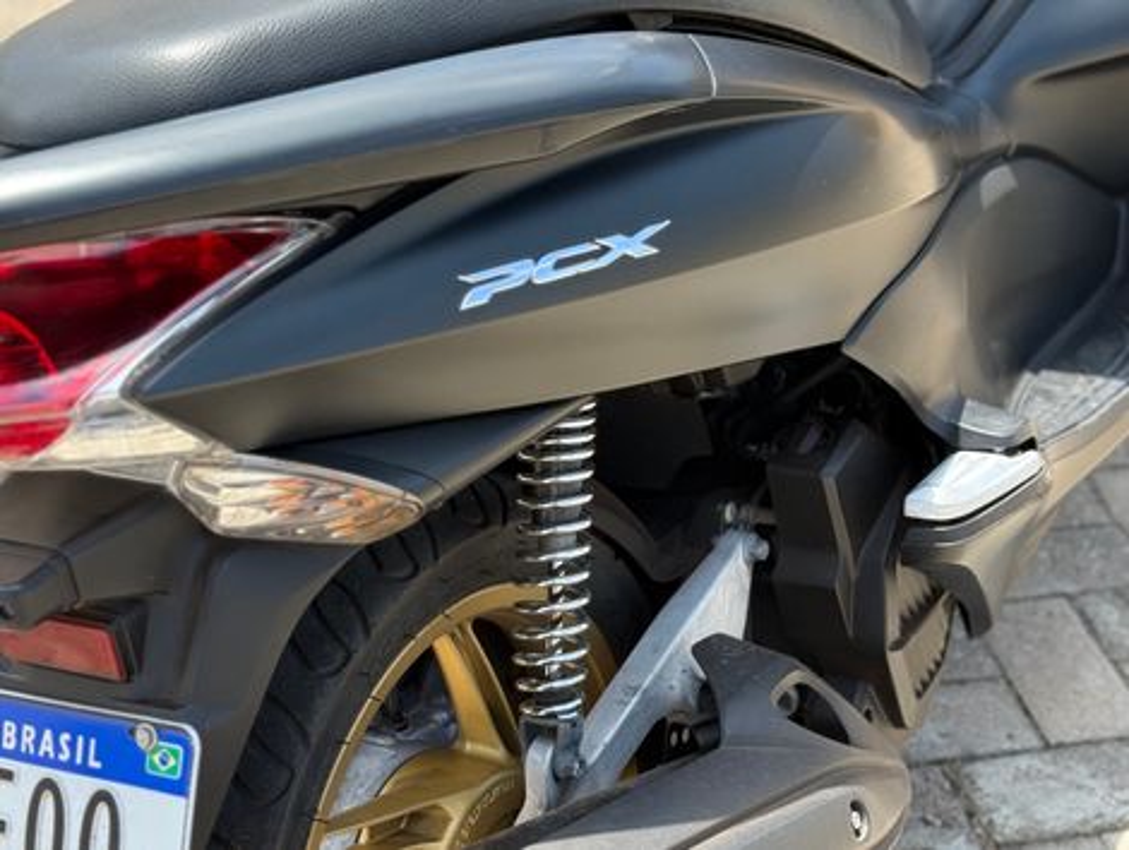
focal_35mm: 48
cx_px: 564
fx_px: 1568
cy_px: 425
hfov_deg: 39.6
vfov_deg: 30.3
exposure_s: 1/885
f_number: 1.78
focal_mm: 6.76
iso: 80
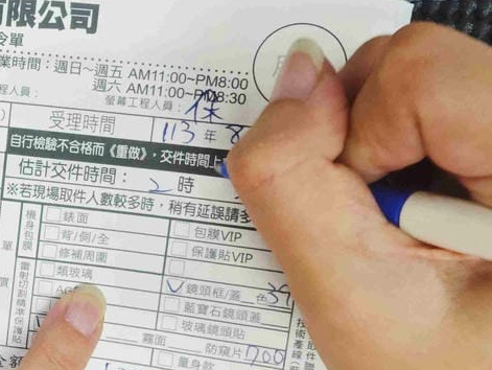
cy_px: 200
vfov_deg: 26.1
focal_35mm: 56
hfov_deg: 30.2
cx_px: -69
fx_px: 797
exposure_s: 1/60
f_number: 1.8
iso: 100
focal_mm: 2.03
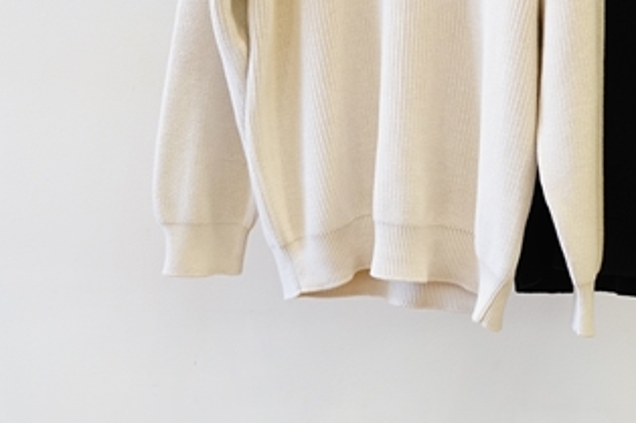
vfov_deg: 9.7
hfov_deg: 14.7
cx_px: 338
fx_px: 2472
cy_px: -54
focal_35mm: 140
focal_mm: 55
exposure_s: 1/60
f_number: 4
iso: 500
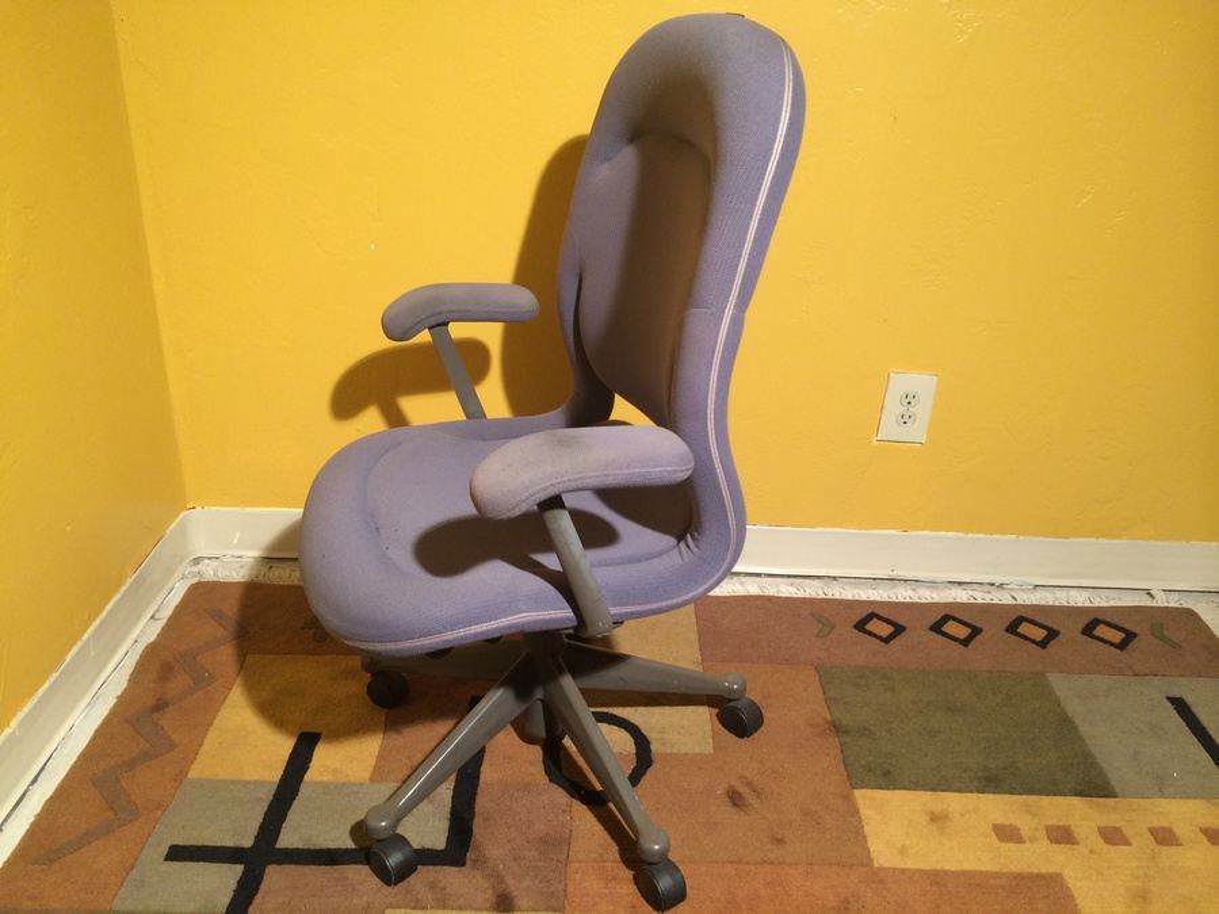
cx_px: 610
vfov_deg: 46.8
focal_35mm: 30
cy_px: 457
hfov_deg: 60.0
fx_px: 1056
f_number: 2.2
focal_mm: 4.12
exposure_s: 1/30
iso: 80
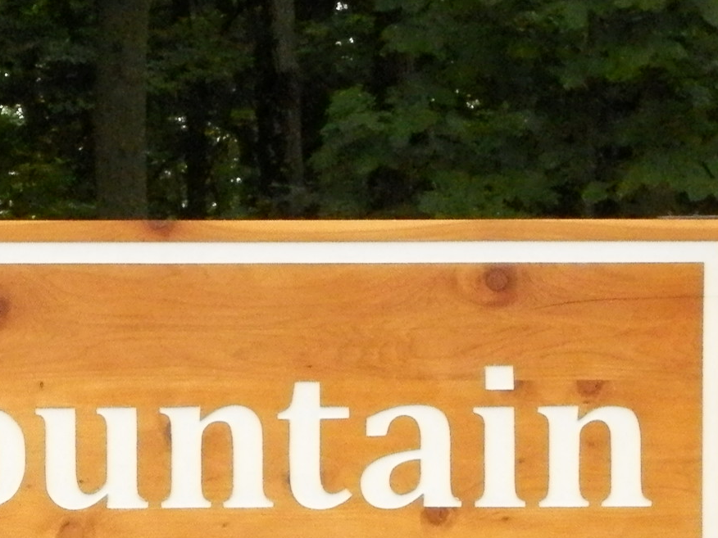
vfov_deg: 7.2
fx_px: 4252
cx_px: 30
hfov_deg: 9.6
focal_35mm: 205
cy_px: 640
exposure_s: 1/1250
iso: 800
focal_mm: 9.9
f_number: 3.8
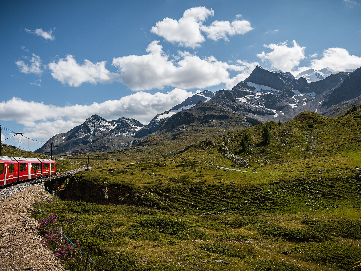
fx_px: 313
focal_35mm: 30
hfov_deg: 59.9
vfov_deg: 46.8
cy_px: 134
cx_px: 191
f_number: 5.6
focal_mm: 18
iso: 100
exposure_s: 1/800
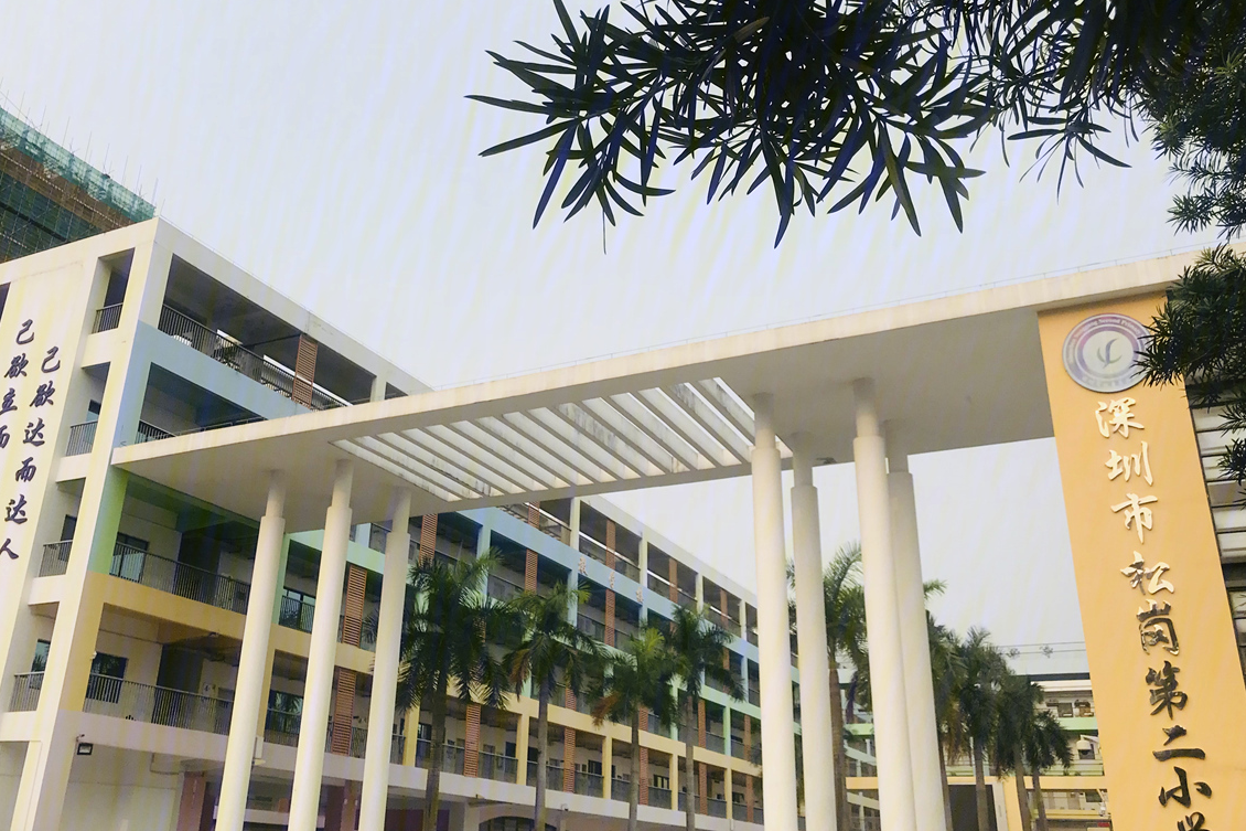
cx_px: 570
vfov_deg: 39.9
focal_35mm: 33
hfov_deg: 57.2
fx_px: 1142
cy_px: 354
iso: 20
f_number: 1.8
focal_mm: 3.99
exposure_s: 1/1953
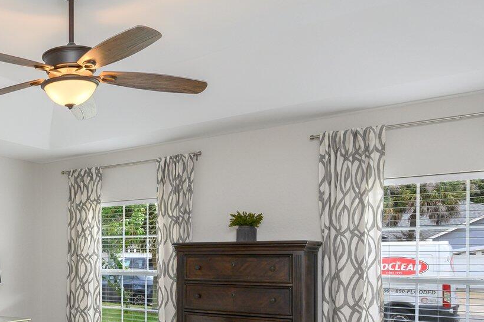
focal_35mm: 40
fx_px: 537
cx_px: 4
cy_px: 259
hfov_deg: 42.2
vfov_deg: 32.4
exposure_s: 1/30
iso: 320
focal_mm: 16
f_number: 9
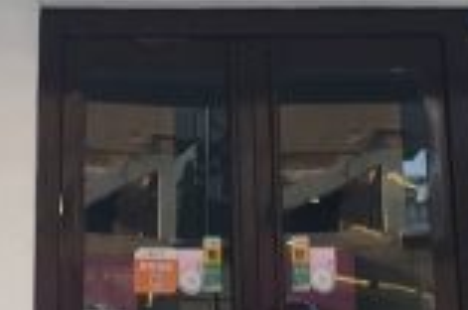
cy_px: -128
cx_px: 170
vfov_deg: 9.9
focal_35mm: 135
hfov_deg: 15.2
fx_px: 1751
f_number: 2.2
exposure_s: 1/108
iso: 32
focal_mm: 4.15
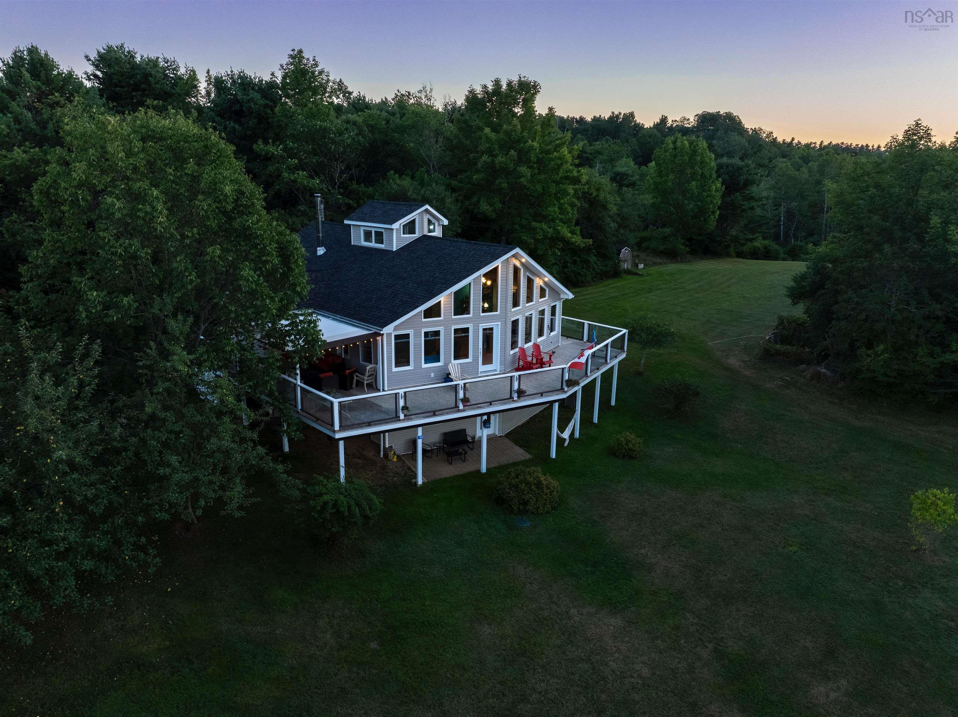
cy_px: 358
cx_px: 479
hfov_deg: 71.6
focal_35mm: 24
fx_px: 664
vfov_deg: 56.8
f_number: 5.6
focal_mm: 12.29
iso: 800
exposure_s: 1/160
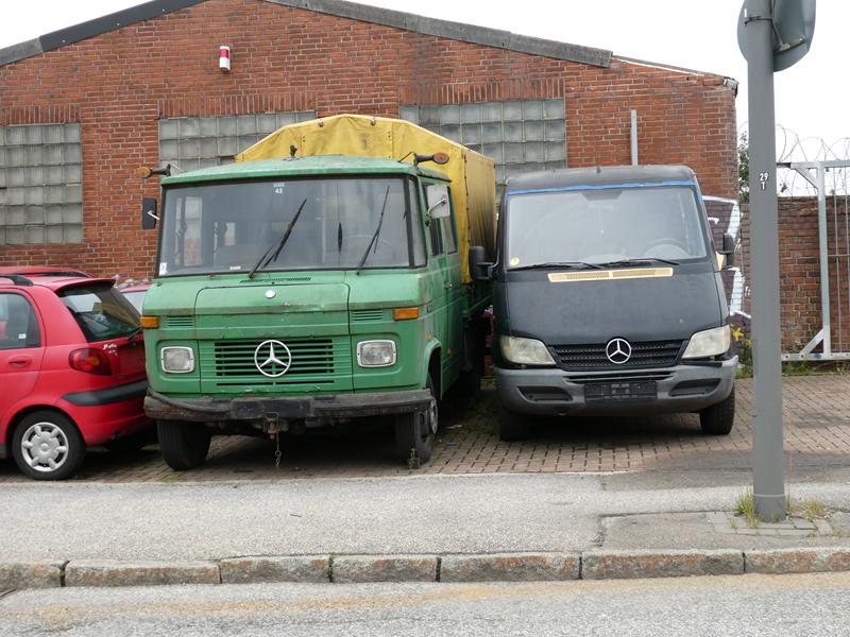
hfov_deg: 38.2
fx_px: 1228
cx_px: 425
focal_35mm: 50
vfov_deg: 29.1
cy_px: 318
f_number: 4.1
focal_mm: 9
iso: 80
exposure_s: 1/160
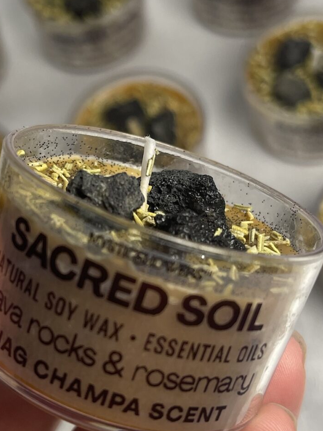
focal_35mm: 68
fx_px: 846
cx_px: 119
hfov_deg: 21.6
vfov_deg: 28.5
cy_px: 186
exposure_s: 1/286
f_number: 1.6
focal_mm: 5.1
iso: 32
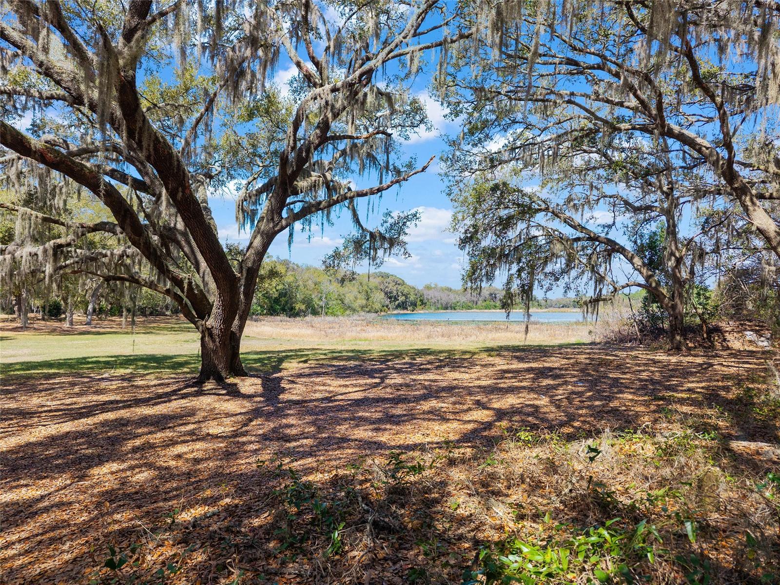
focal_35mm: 24
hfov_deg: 71.6
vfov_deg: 56.8
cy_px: 292
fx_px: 541
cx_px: 390
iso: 210
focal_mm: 8.67
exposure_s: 1/2000
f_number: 1.8
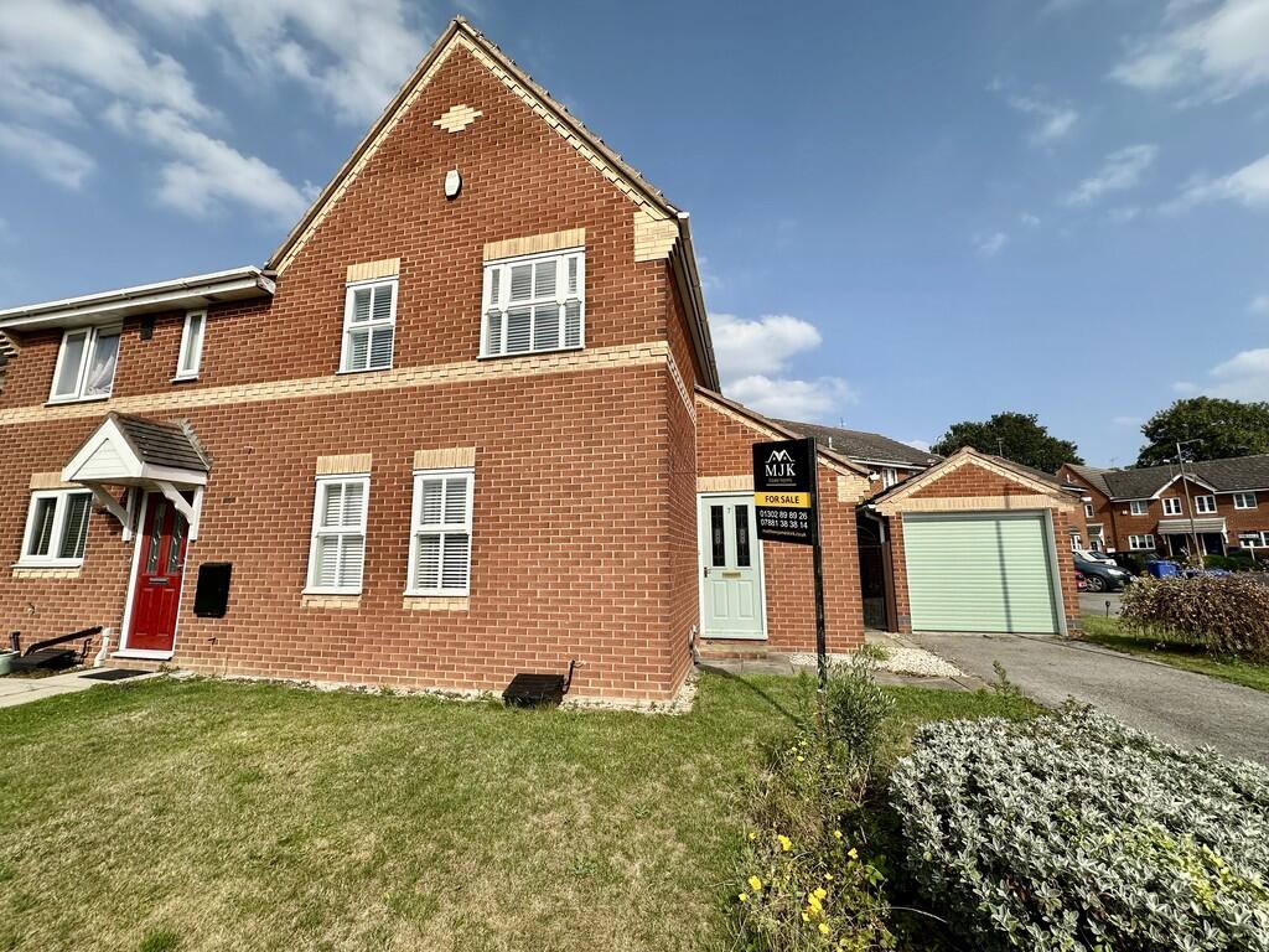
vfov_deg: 85.7
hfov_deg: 102.1
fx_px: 513
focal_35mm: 14
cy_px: 476
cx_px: 634
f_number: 2.2
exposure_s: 1/2747
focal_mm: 2.22
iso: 50
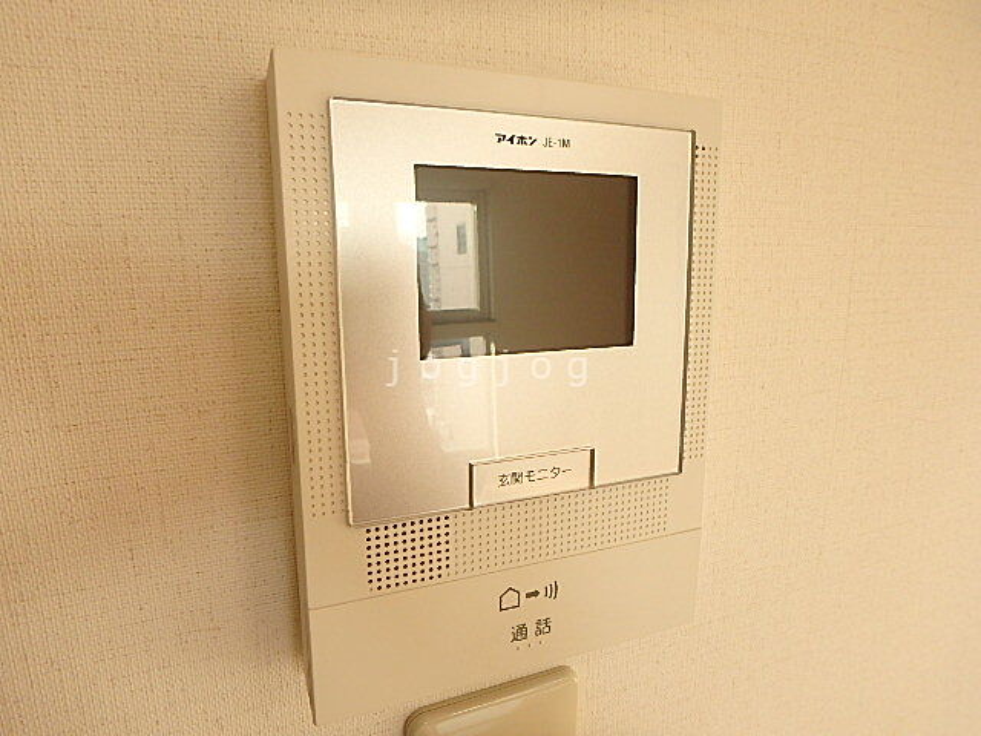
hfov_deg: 79.0
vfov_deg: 63.4
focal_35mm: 21
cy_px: 368
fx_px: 595
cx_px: 490
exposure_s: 1/60
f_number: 3.5
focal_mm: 3.7
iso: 200
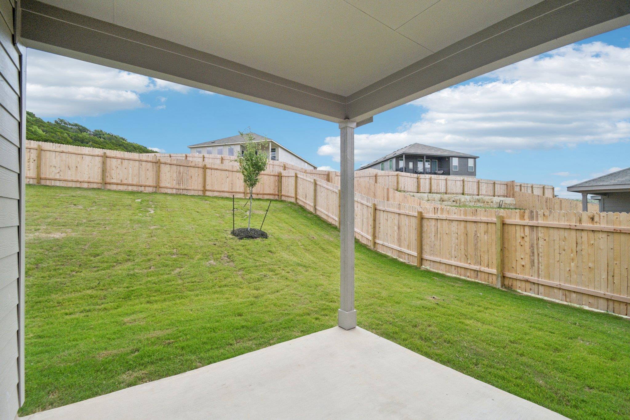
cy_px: 210
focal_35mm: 15
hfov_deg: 100.4
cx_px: 315
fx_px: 262
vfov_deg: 77.3
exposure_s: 1/1000
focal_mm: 10
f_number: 8
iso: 400
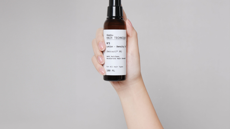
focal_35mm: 62
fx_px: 378
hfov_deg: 33.8
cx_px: 115
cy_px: 42
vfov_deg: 19.4
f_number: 5.6
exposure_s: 1/80
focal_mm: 32.9
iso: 200
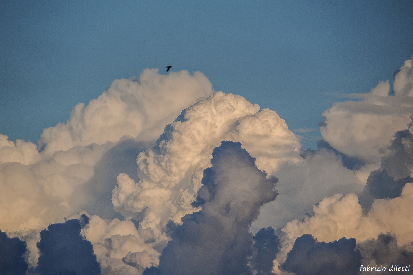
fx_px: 3439
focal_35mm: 300
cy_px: 138
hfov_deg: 6.9
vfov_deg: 4.6
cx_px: 206
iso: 200
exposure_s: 1/500
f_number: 8
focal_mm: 300
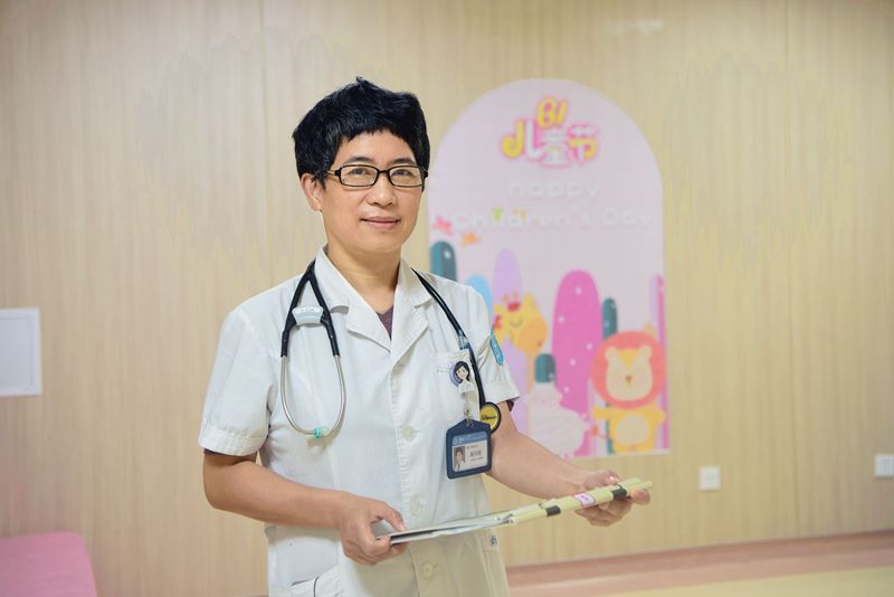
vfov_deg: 27.0
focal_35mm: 50
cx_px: 447
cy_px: 298
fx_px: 1242
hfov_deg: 39.6
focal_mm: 50
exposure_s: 1/50
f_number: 3.5
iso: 640
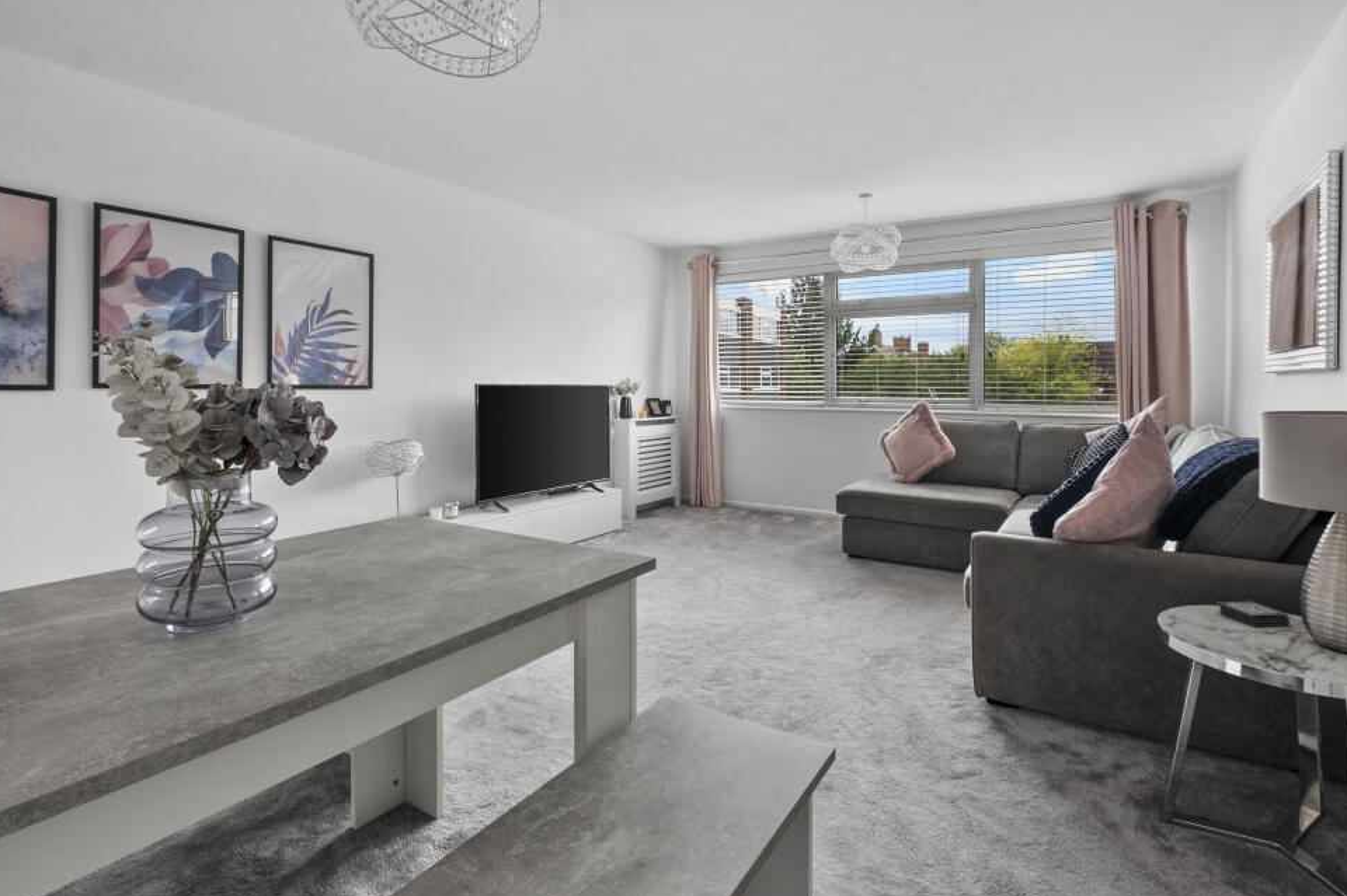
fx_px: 598
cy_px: 474
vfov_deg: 73.6
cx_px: 704
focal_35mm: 16
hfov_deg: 96.7
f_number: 8
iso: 1250
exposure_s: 1/15
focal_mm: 10
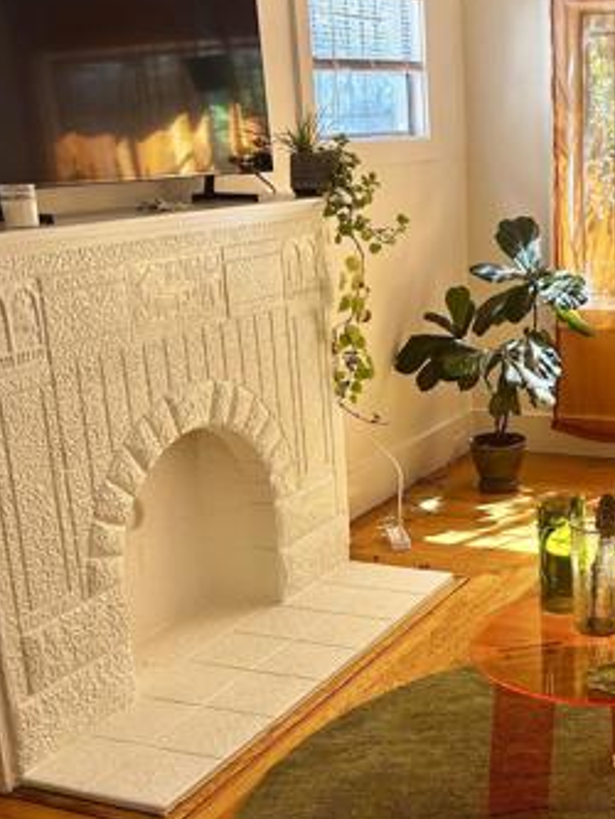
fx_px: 1184
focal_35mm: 50
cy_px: 457
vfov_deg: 38.1
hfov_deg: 28.2
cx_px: 529
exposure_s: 1/121
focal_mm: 5.7
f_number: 1.5
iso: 64
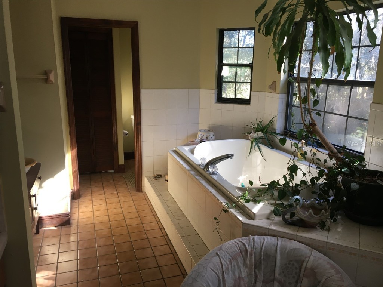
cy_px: 144
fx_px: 321
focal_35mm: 29
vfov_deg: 48.2
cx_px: 192
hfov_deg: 61.7
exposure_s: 1/30
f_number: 2.2
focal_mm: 4.15
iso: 50
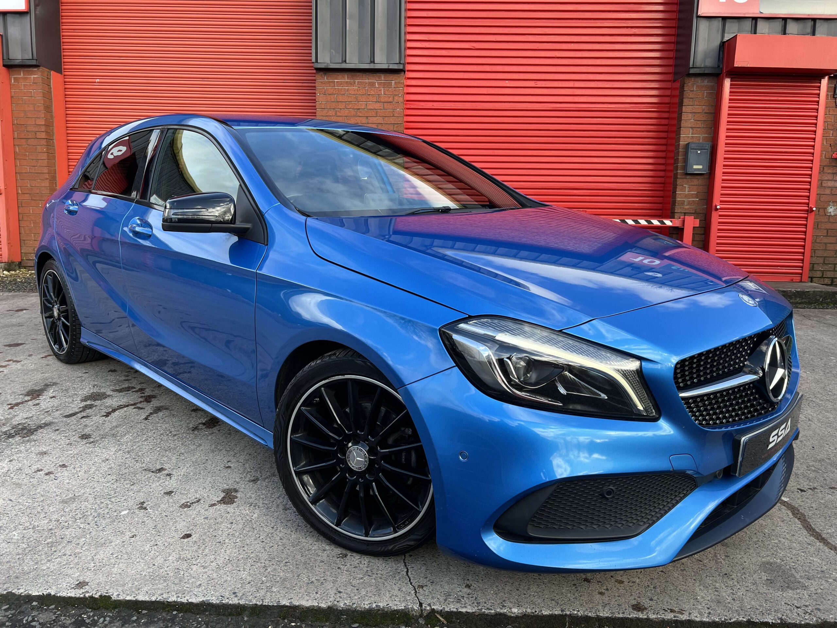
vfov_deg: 53.1
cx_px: 418
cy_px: 314
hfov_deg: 67.3
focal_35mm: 26
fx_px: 629
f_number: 1.5
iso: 50
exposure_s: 1/607
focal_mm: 5.7
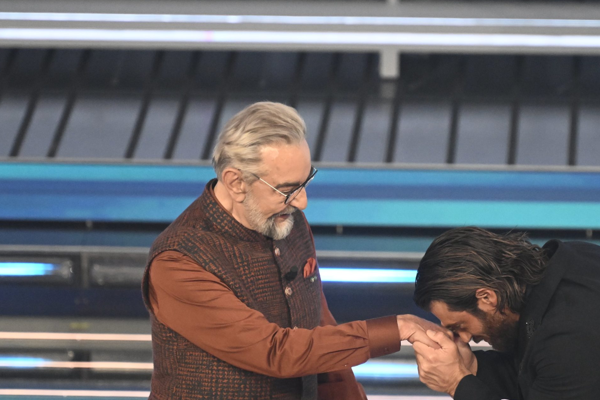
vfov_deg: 2.6
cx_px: 393
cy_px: 251
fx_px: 8765
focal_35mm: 526
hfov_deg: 3.9
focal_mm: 260
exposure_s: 1/250
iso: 4000
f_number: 4
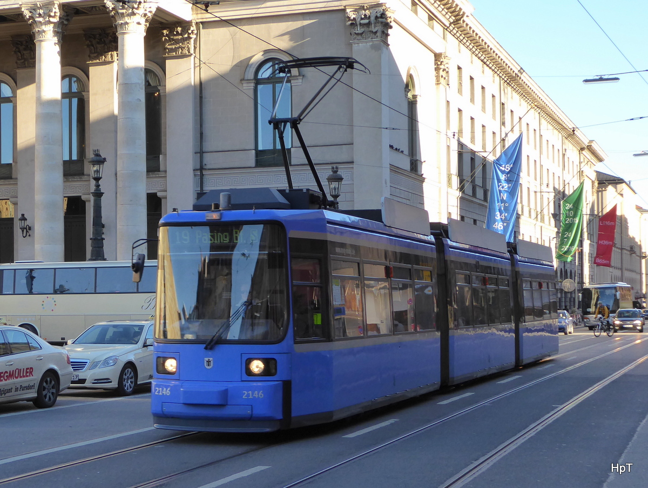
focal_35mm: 49
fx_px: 918
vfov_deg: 29.7
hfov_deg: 38.9
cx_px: 324
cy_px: 244
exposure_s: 1/125
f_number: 4
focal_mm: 8.4
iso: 125
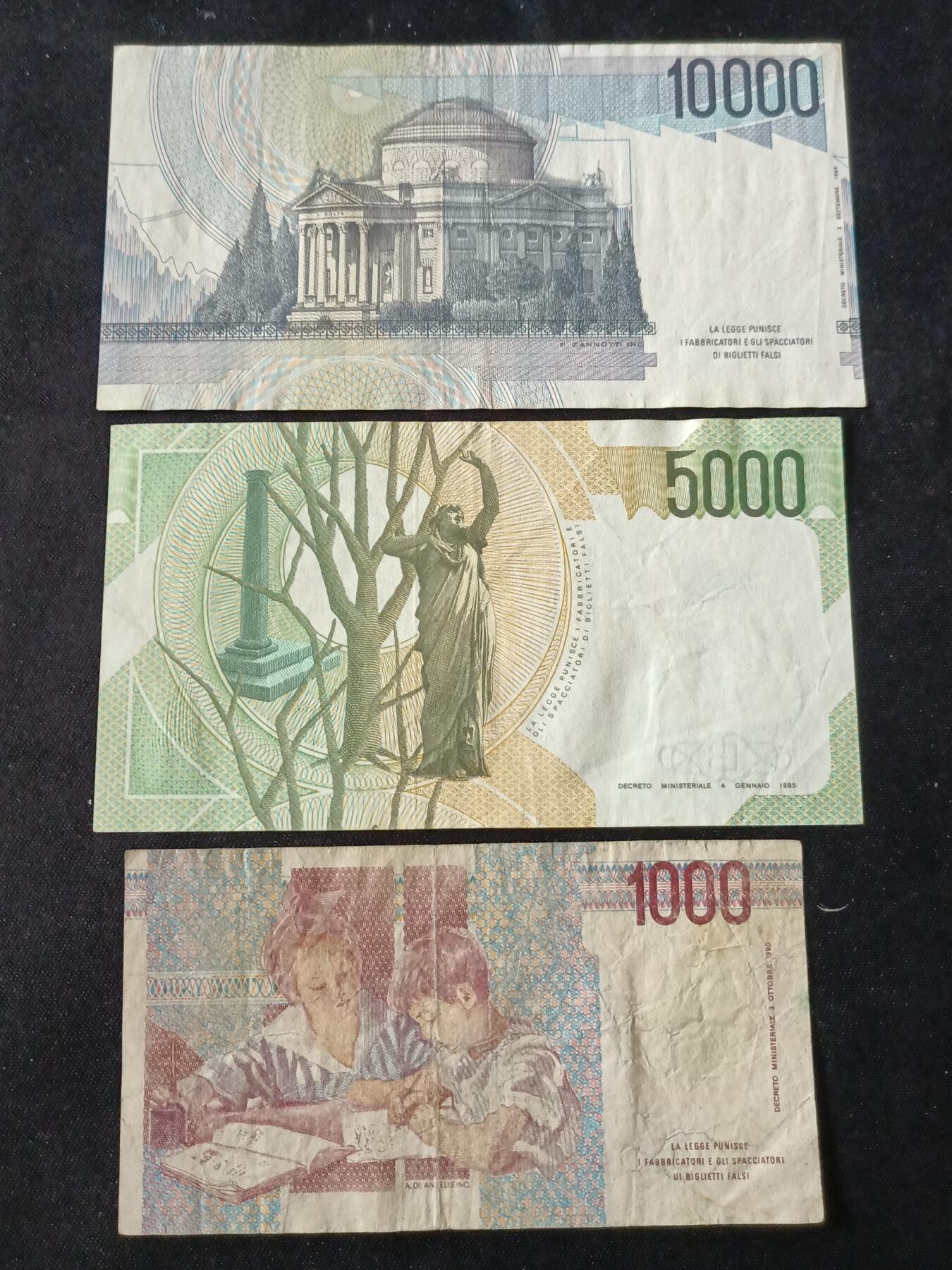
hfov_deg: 39.7
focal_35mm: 36
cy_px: 635
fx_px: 1320
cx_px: 476
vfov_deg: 51.4
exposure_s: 1/50
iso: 758
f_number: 1.8
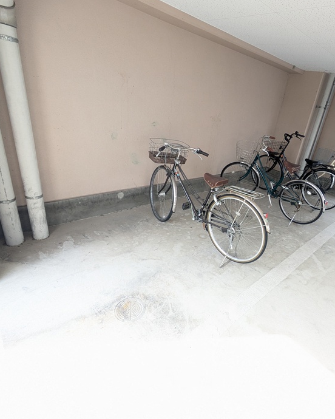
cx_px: 211
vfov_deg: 83.3
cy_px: 203
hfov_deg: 69.6
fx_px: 235
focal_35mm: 19
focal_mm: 1.83
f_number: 2.2
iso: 96
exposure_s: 1/120
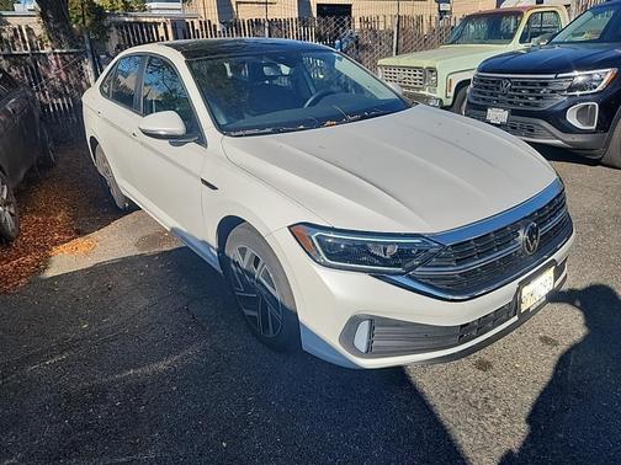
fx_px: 413
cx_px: 310
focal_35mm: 23
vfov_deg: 58.9
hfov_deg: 73.9
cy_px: 232
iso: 50
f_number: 1.8
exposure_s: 1/1755
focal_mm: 5.4
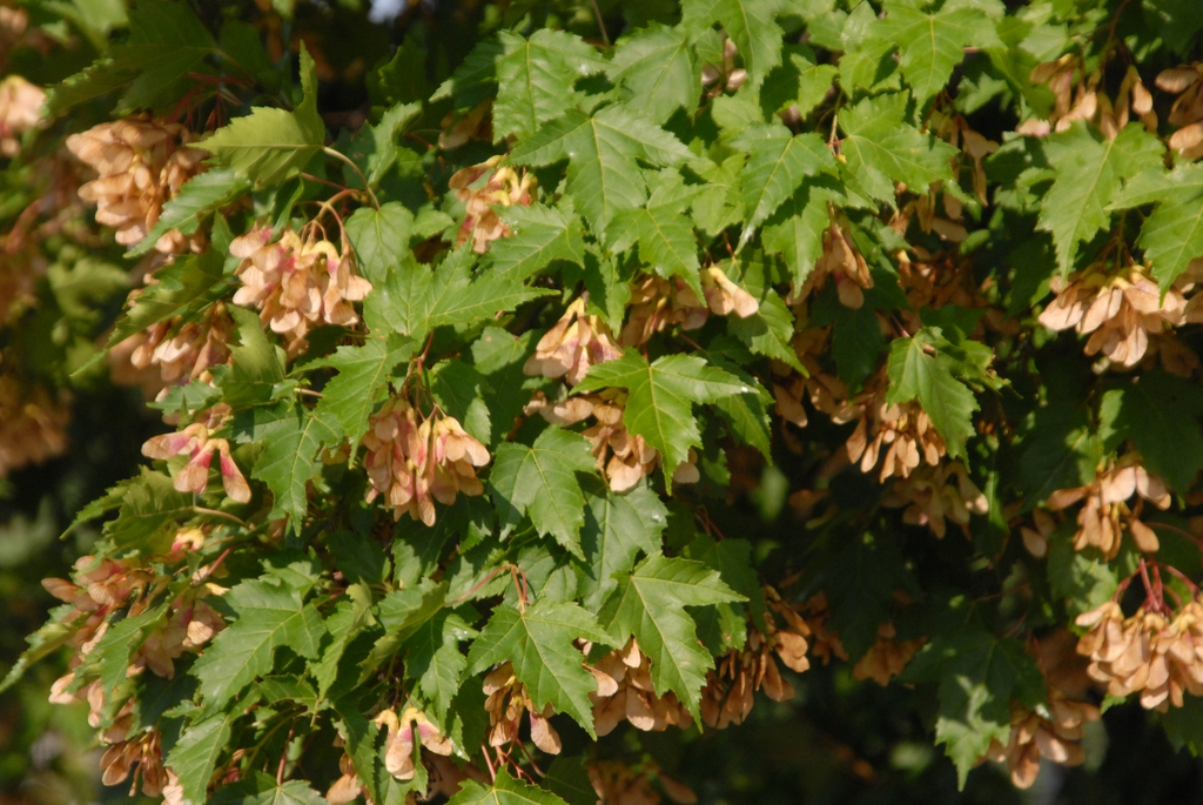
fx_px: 6773
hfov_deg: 10.1
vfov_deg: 6.8
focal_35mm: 202
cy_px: 402
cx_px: 602
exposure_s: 1/320
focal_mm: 135
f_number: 9
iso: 400
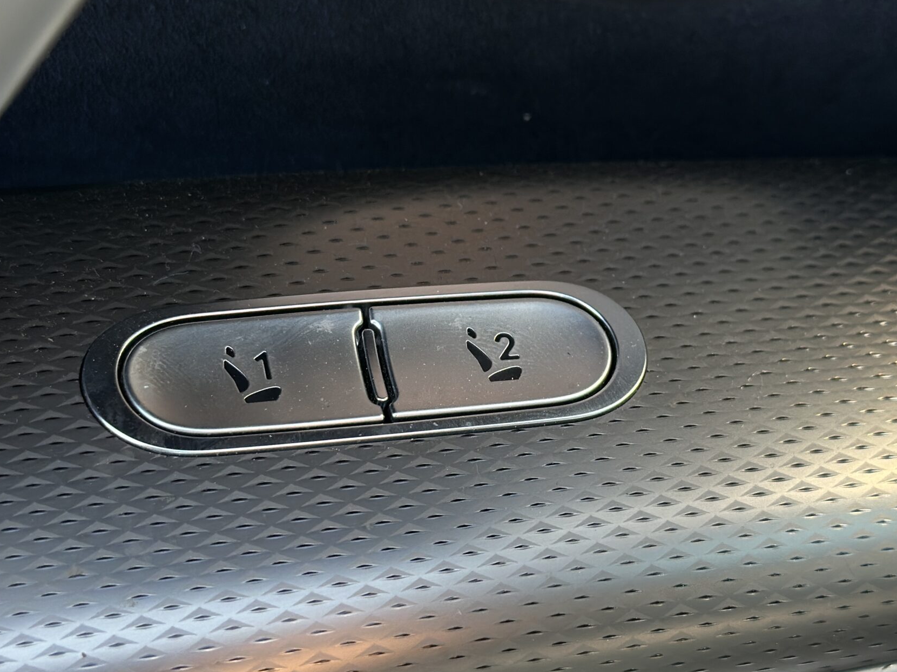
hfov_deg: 26.3
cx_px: 451
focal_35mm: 74
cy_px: 331
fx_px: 1917
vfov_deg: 19.9
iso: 80
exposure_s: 1/203
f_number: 1.78
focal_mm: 6.86
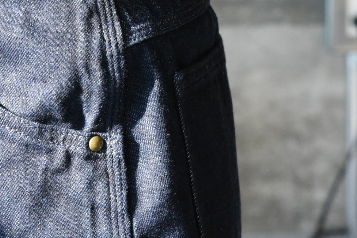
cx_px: 106
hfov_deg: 6.9
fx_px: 2944
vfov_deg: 4.6
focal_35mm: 297
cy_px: -14
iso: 8000
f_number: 9
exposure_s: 1/500
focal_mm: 120
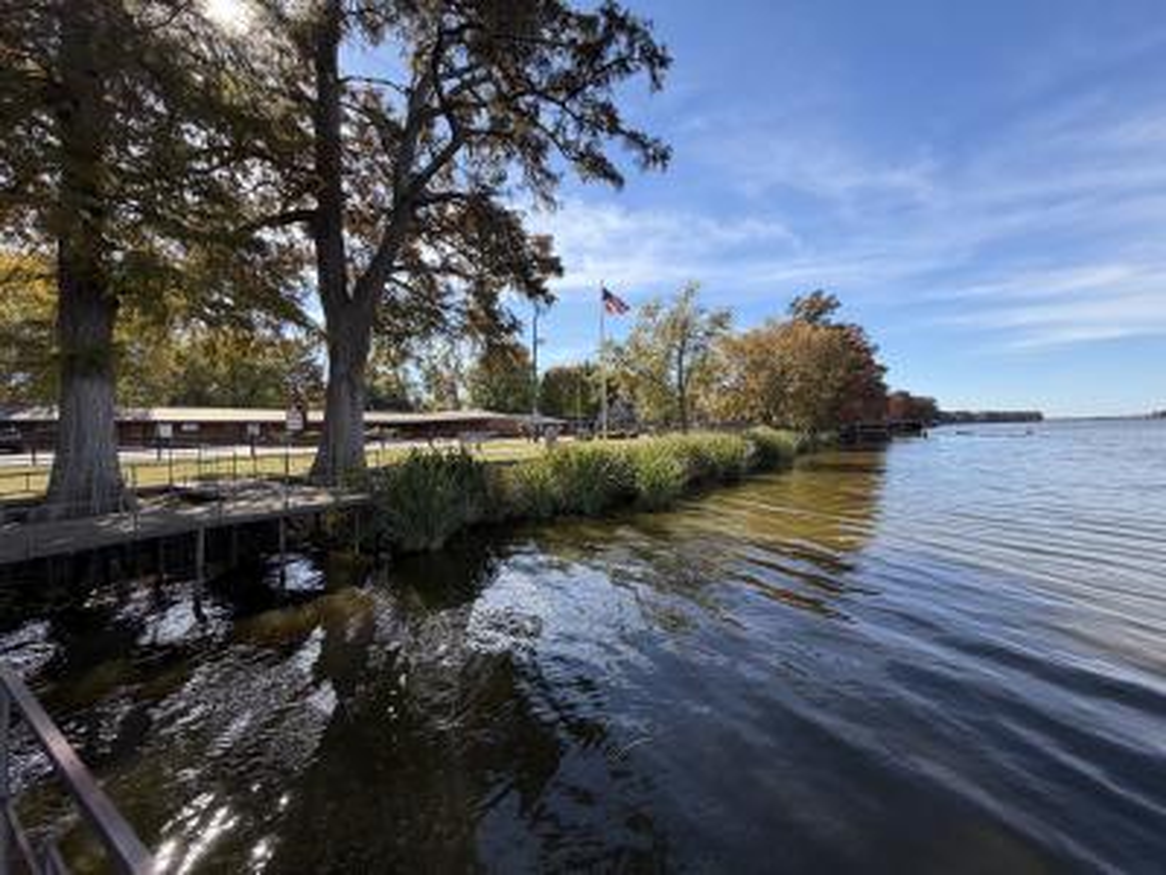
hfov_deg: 102.1
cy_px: 438
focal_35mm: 14
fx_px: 472
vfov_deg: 85.7
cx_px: 583
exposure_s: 1/770
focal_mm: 2.22
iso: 32
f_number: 2.2
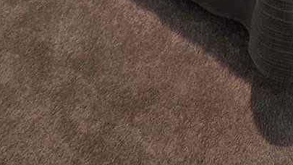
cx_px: 263
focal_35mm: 56
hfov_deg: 35.1
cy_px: -242
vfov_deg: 14.0
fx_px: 435
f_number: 2.2
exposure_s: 1/60
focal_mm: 2.2
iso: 160
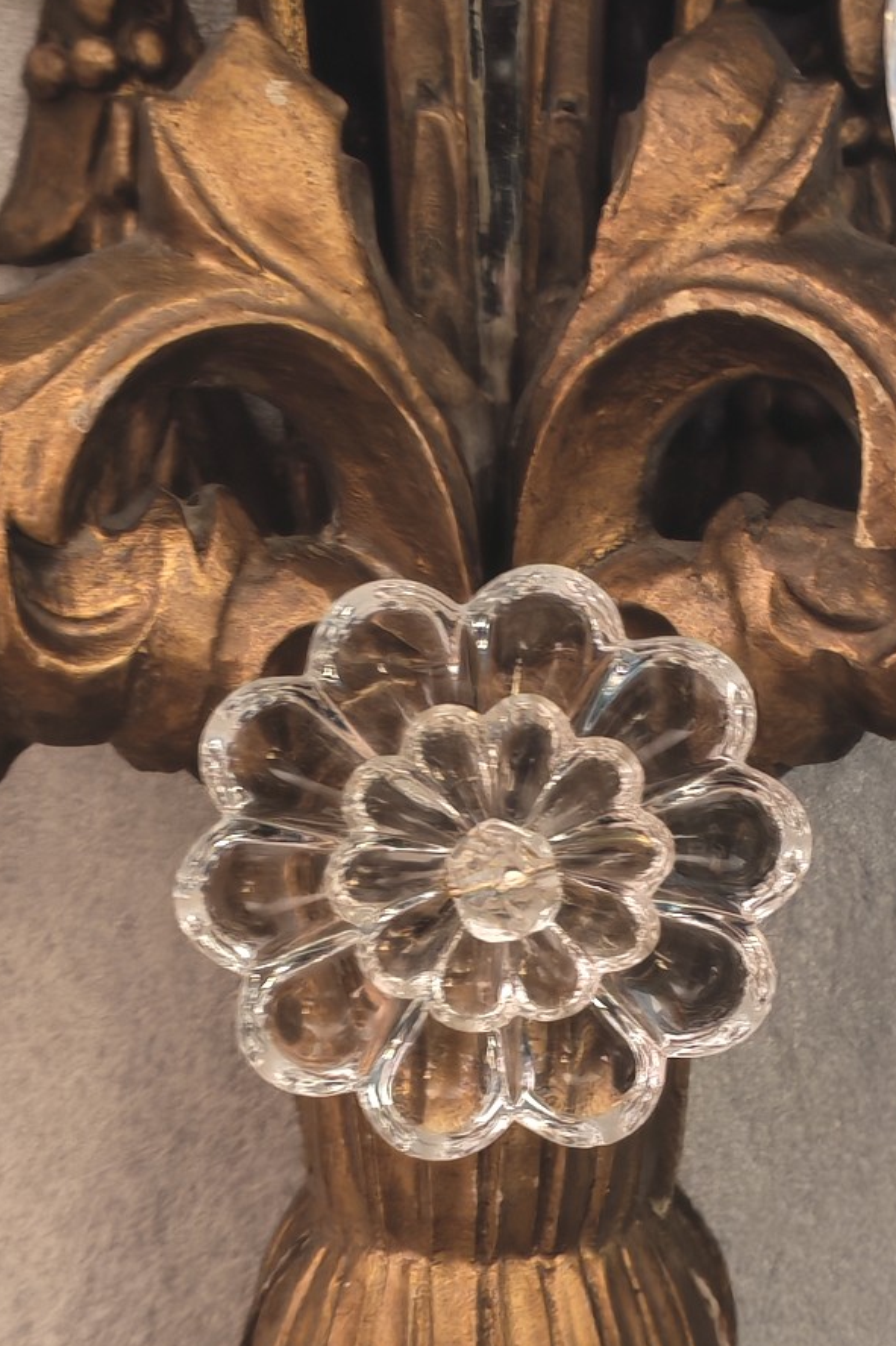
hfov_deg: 16.4
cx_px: 481
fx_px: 3100
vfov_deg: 24.5
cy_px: 722
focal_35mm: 83
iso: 4000
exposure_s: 1/17
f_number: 1.9
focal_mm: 6.12
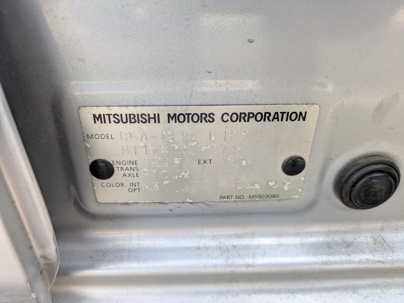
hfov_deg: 69.4
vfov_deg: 54.9
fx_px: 292
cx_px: 202
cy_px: 152
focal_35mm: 25
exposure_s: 1/306
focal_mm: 5.43
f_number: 1.89
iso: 52
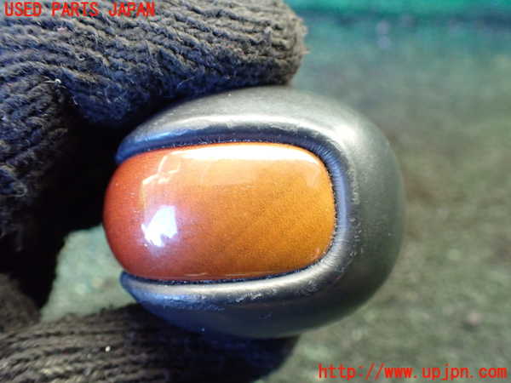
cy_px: 192
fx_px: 443
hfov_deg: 60.0
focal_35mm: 30
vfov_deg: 46.8
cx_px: 256
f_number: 2.3
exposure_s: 1/80
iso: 800
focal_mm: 5.4
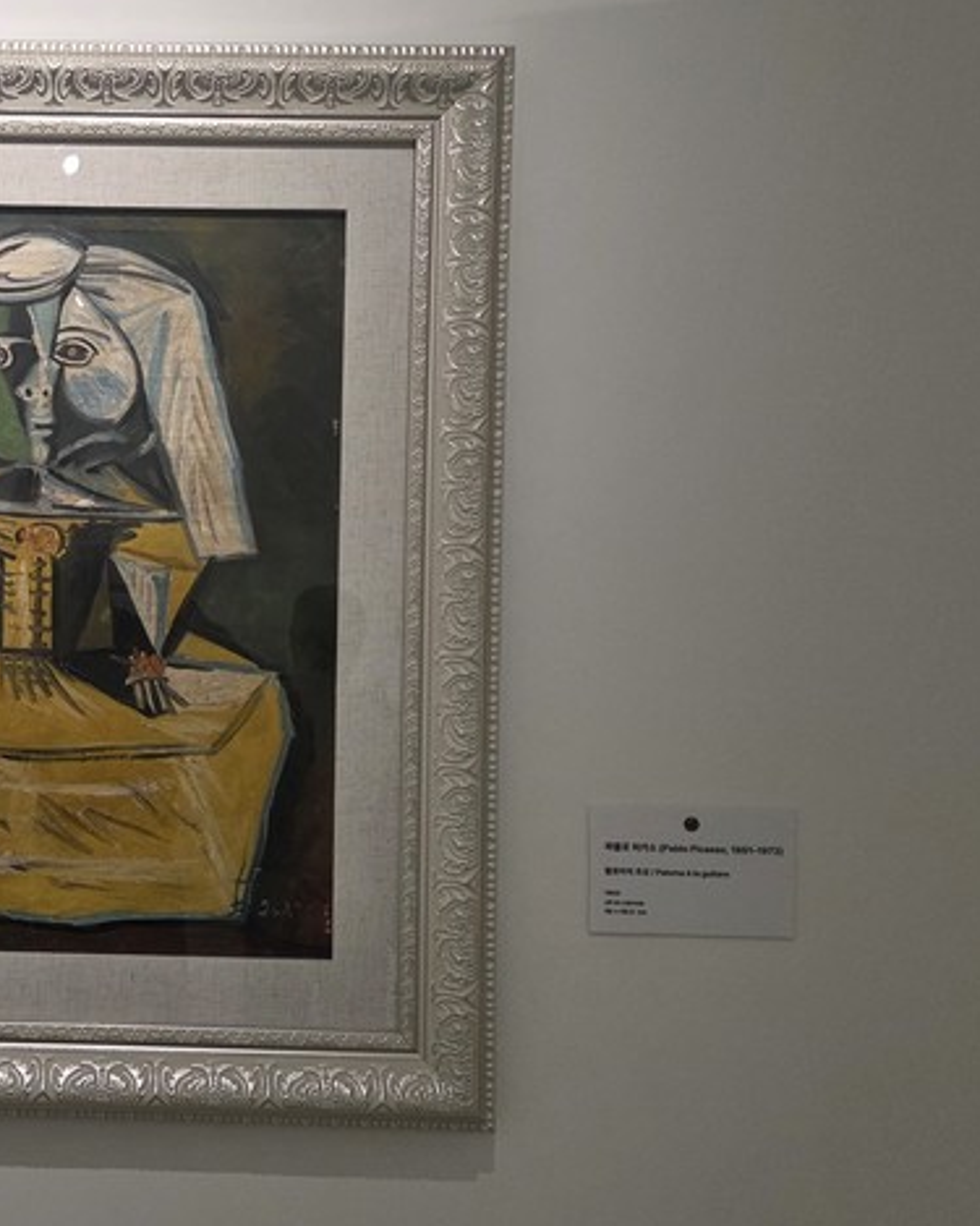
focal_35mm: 46
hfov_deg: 30.9
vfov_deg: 40.3
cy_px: 541
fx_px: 1668
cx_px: 52
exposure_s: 1/180
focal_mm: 5.4
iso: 160
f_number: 1.8
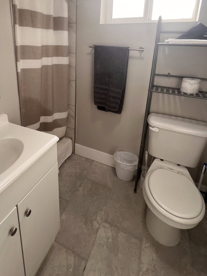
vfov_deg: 81.5
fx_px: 151
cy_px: 89
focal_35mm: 19
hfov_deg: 68.1
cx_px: 84
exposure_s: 1/120
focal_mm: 1.57
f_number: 1.8
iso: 64
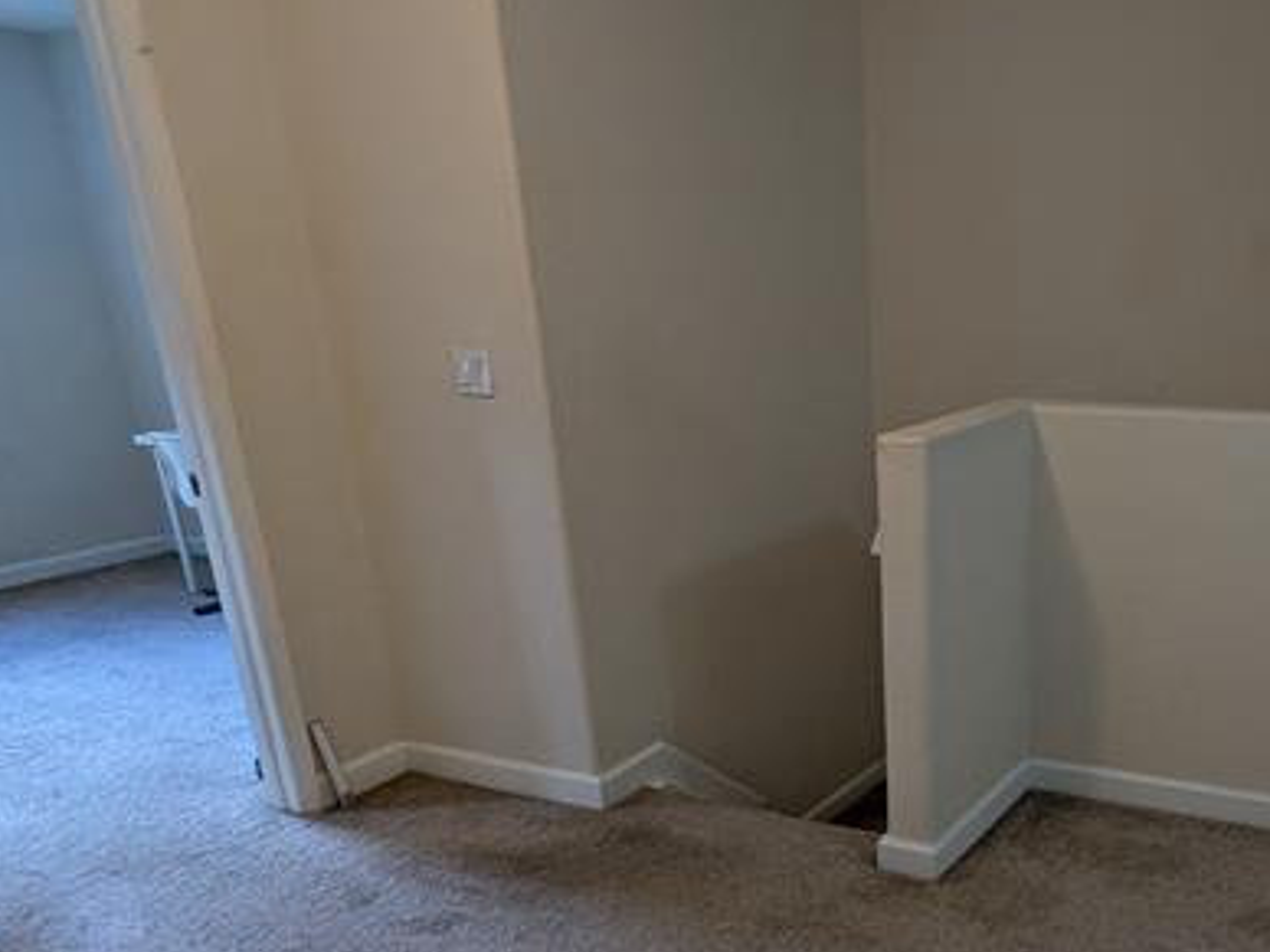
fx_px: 1211
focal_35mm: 33
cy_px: 756
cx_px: 966
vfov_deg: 41.2
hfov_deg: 52.7
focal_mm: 2.35
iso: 90
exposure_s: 1/24
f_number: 2.2
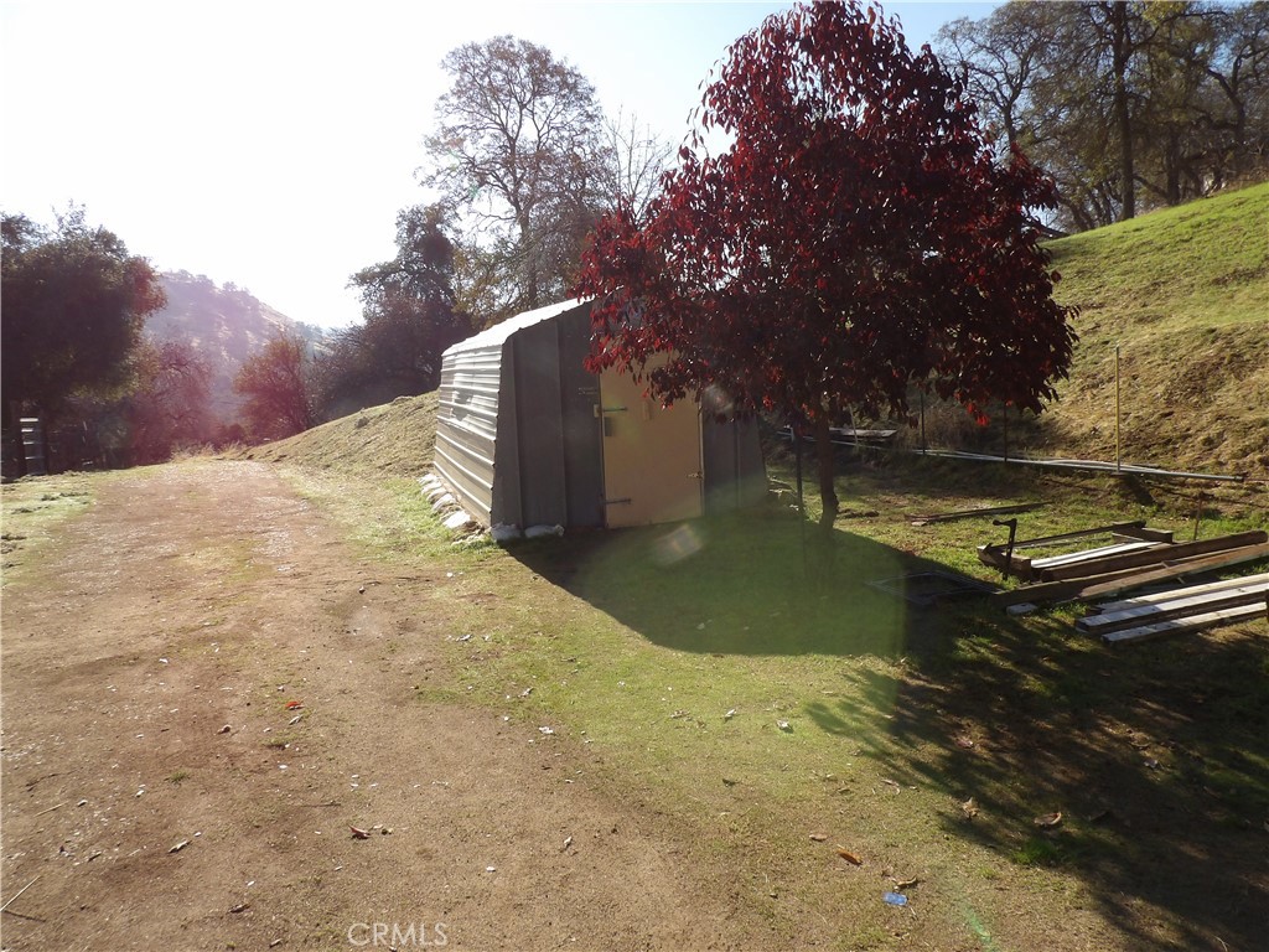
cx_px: 634
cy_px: 476
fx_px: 880
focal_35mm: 24
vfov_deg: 56.8
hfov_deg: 71.6
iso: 100
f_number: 4.6
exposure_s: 1/552
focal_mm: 4.3
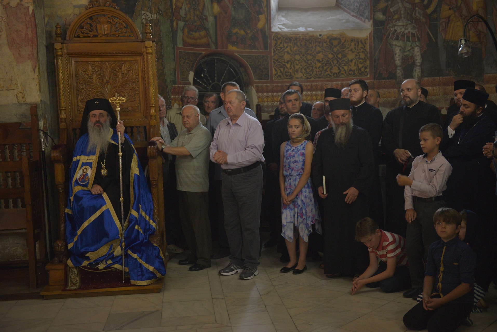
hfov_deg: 41.1
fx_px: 663
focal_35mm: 48
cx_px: 248
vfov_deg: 28.1
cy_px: 166
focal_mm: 48
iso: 2500
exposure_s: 1/80
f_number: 2.8
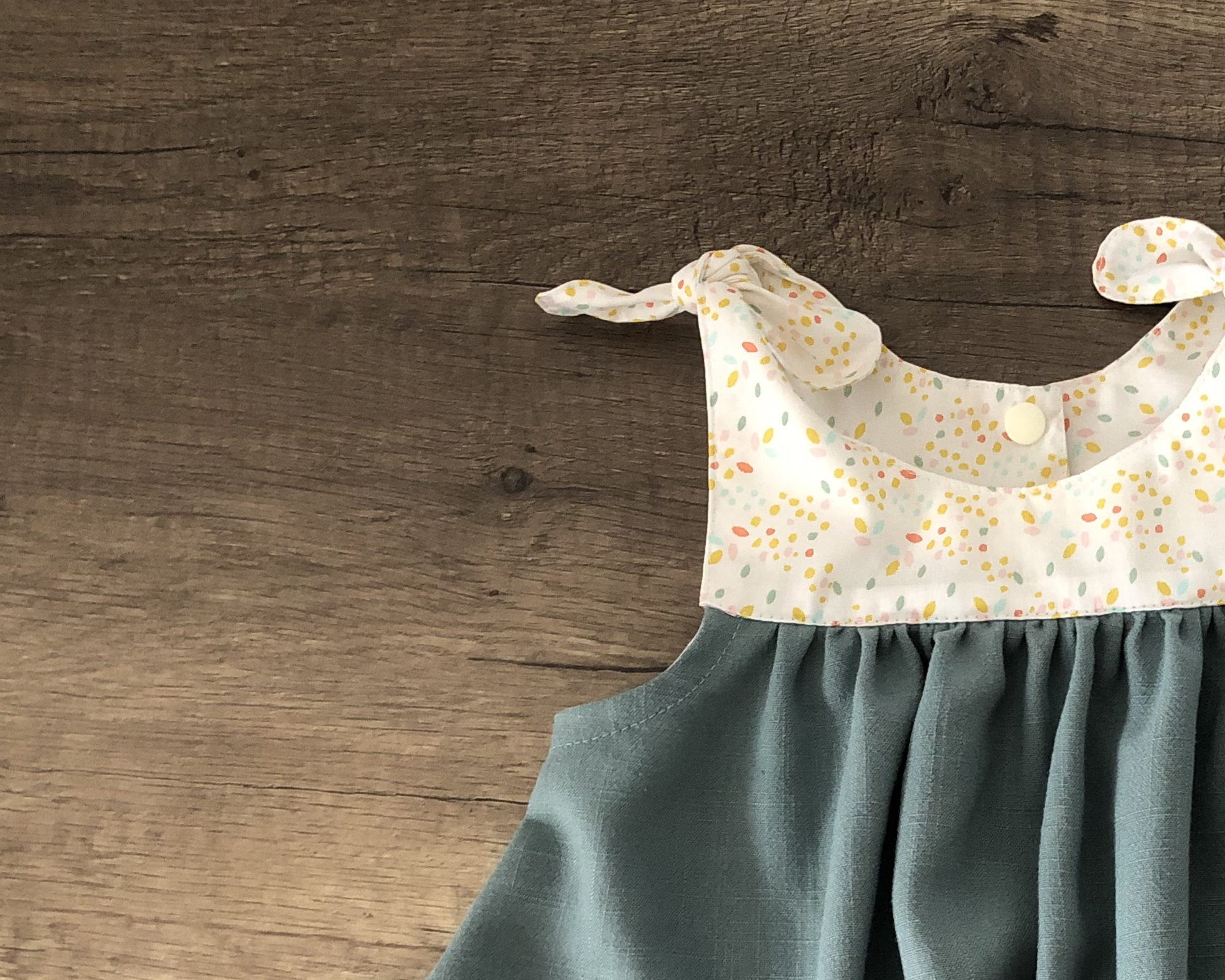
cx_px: 1046
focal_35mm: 56
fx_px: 2030
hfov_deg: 32.3
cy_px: 908
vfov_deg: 26.1
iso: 80
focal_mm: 3.99
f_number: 1.8
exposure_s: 1/15
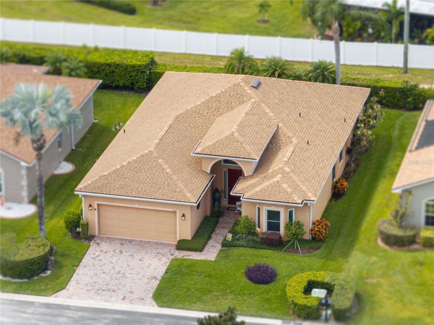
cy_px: 162
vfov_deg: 9.2
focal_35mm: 161
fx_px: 2018
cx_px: 217
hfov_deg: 12.3
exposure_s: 1/100
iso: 100
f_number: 4.4
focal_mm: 29.85
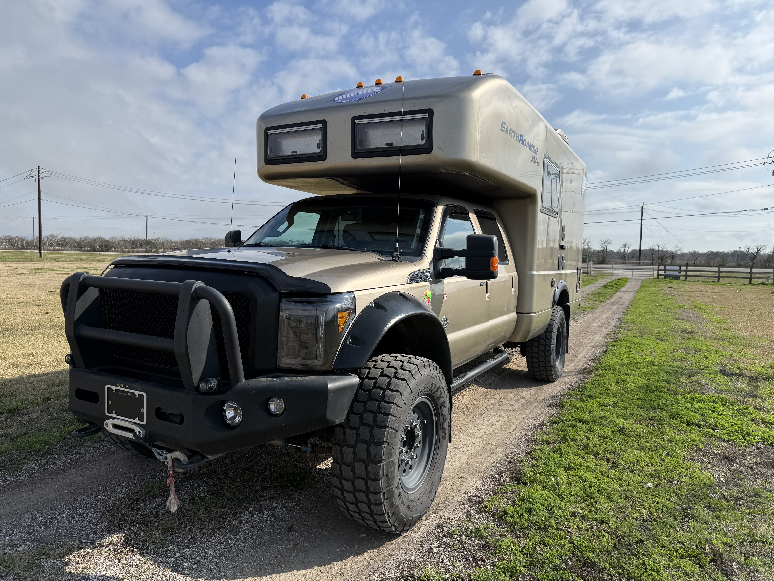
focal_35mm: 24
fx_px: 537
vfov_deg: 56.8
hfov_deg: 71.6
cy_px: 290
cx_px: 387
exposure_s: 1/6173
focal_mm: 6.76
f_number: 1.78
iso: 80
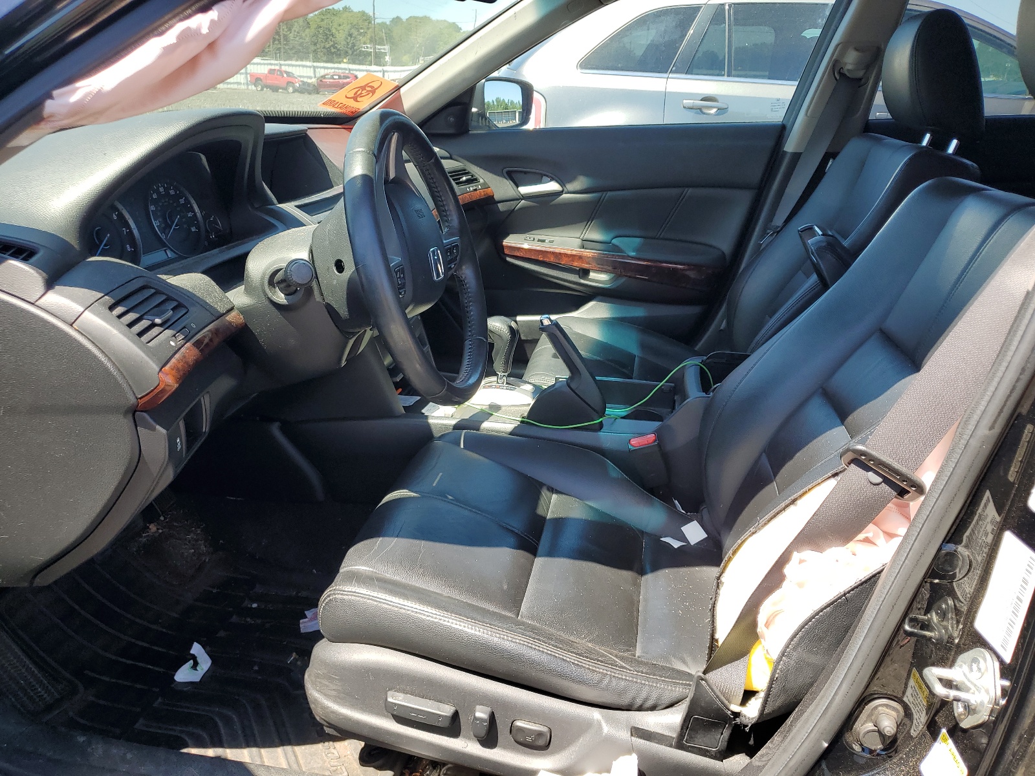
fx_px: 777
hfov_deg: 67.3
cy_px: 388
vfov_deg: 53.1
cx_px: 518
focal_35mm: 26
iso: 50
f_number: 1.5
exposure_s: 1/556
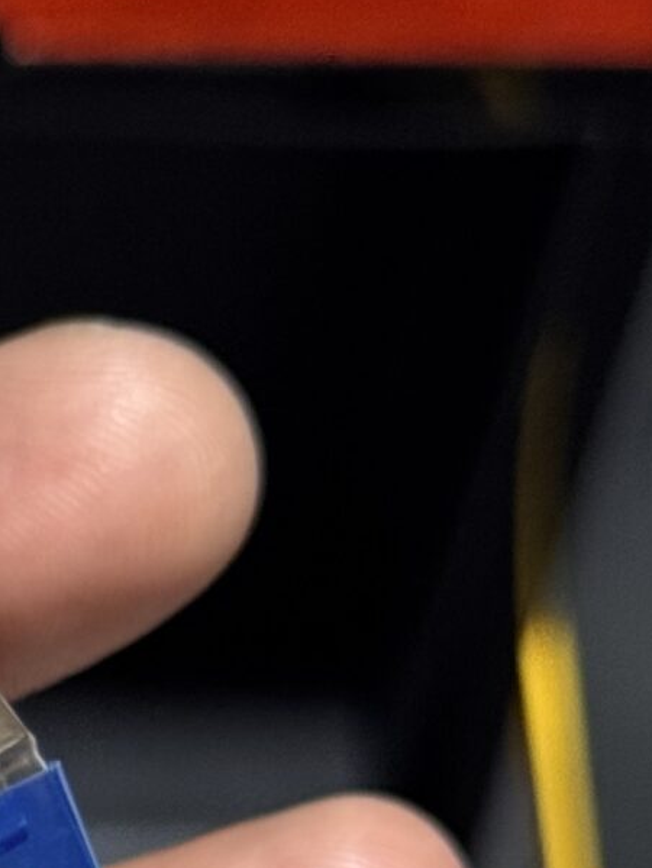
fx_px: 5143
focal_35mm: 205
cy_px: 1329
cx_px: -720
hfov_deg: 7.0
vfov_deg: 9.4
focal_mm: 6.76
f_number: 1.78
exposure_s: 1/50
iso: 160
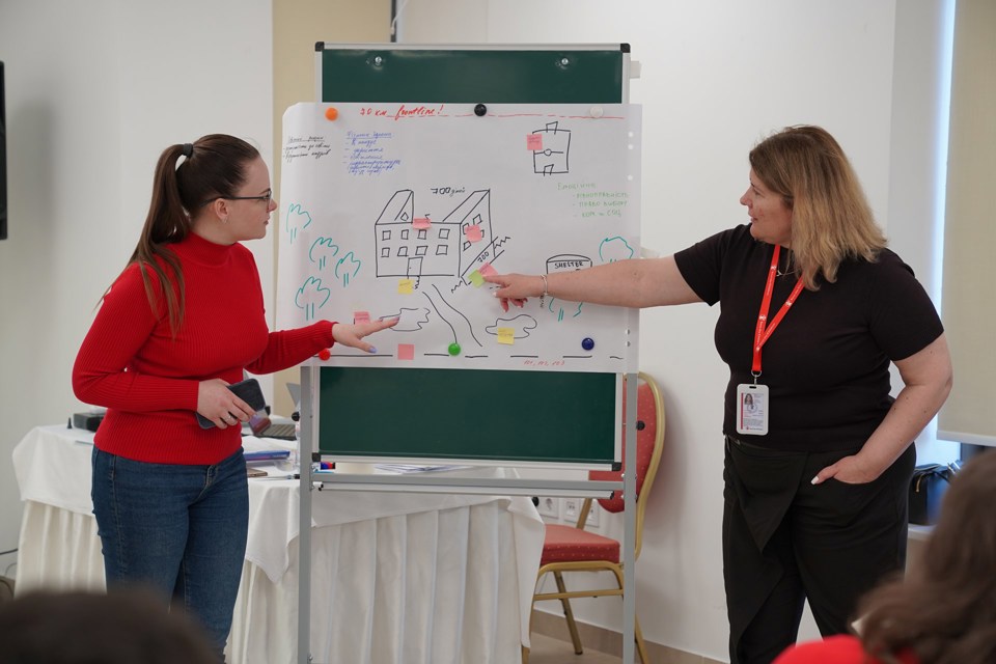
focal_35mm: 69
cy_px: 332
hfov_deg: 29.2
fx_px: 1909
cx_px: 498
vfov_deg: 19.7
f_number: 4
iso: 640
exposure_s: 1/160
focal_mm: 69
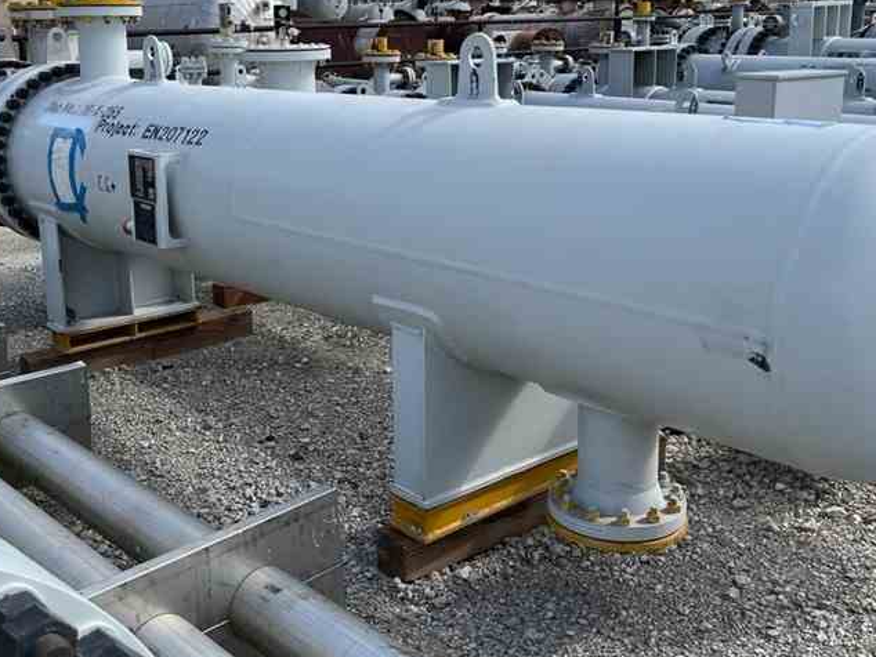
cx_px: 406
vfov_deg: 35.0
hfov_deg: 45.7
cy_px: 247
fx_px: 1038
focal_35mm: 41
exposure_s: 1/3049
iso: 50
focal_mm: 5.1
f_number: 1.6
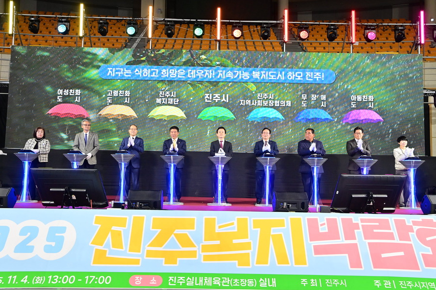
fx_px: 460
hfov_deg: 50.7
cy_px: 145
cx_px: 218
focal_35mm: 38
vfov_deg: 35.1
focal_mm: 38
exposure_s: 1/250
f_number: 10
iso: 4000
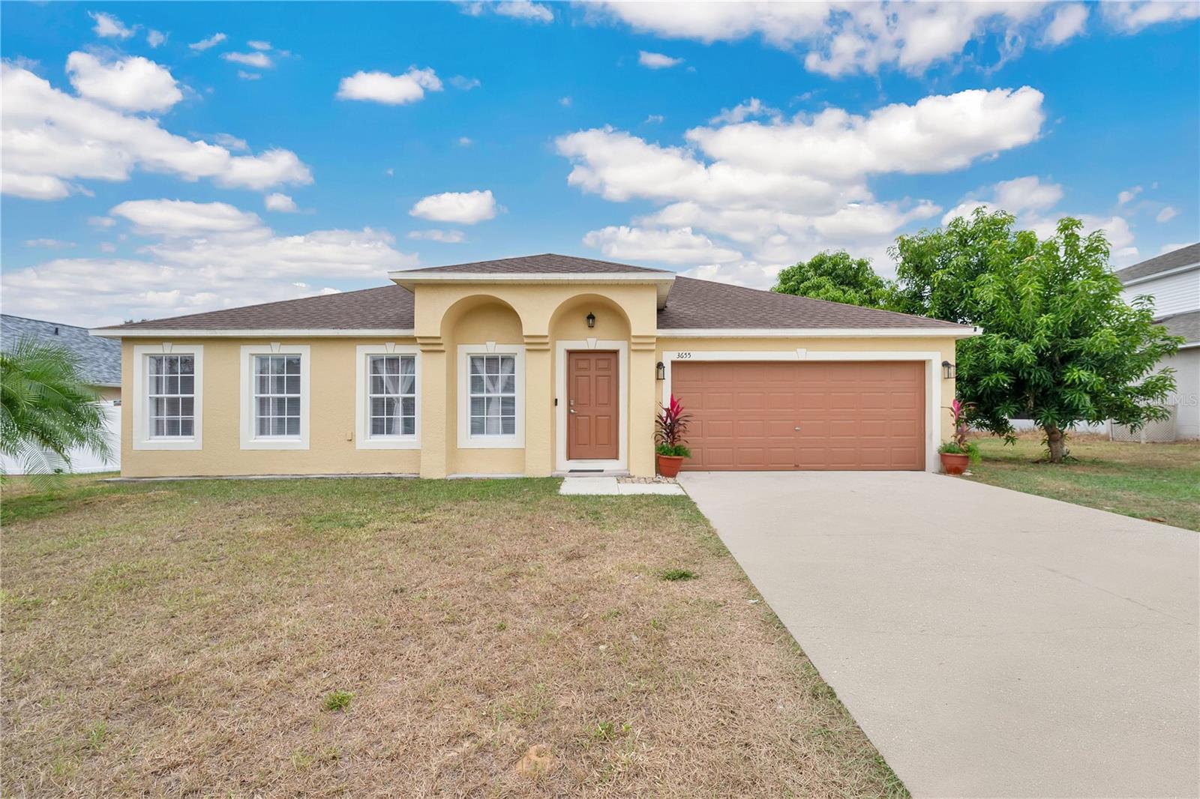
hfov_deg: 104.3
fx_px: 467
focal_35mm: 14
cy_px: 400
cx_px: 600
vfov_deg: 81.2
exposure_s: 1/800
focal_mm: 14
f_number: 7.1
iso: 320
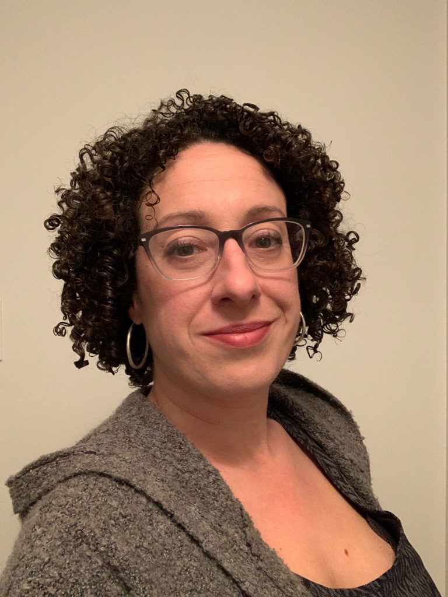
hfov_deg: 44.2
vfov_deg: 56.8
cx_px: 224
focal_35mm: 32
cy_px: 298
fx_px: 552
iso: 320
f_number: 2.2
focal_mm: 2.87
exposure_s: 1/30
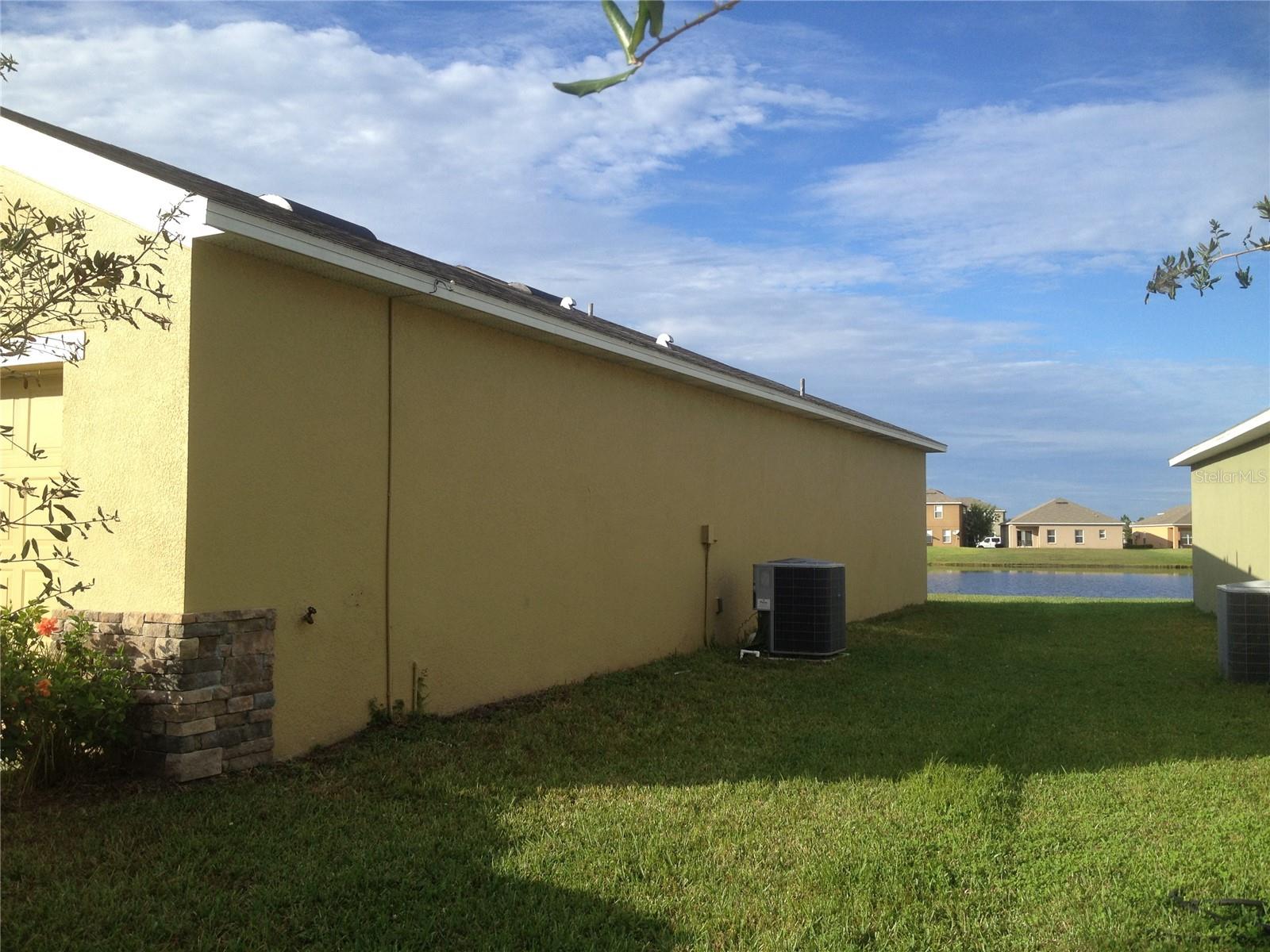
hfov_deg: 52.6
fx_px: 1284
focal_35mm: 35
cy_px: 476
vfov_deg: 40.7
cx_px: 635
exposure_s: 1/1042
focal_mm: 4.28
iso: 50
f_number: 2.4
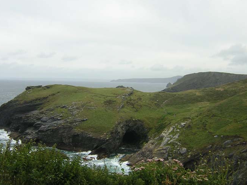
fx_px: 314
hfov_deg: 42.8
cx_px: 100
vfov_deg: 32.9
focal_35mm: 44
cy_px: 93
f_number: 5.2
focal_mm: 4.7
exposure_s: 1/246
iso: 100
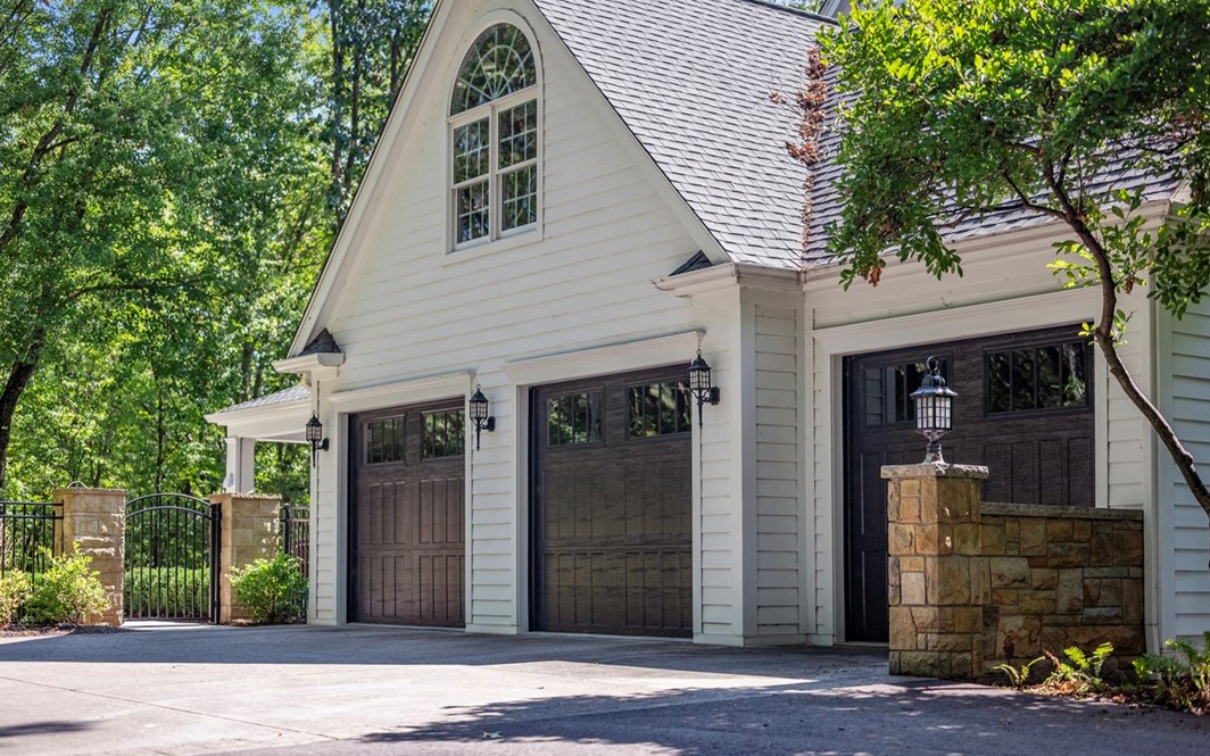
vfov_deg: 24.9
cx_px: 595
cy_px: 377
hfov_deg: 38.9
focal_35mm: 52
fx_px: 1715
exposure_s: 1/6400
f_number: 1.8
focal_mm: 50
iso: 400
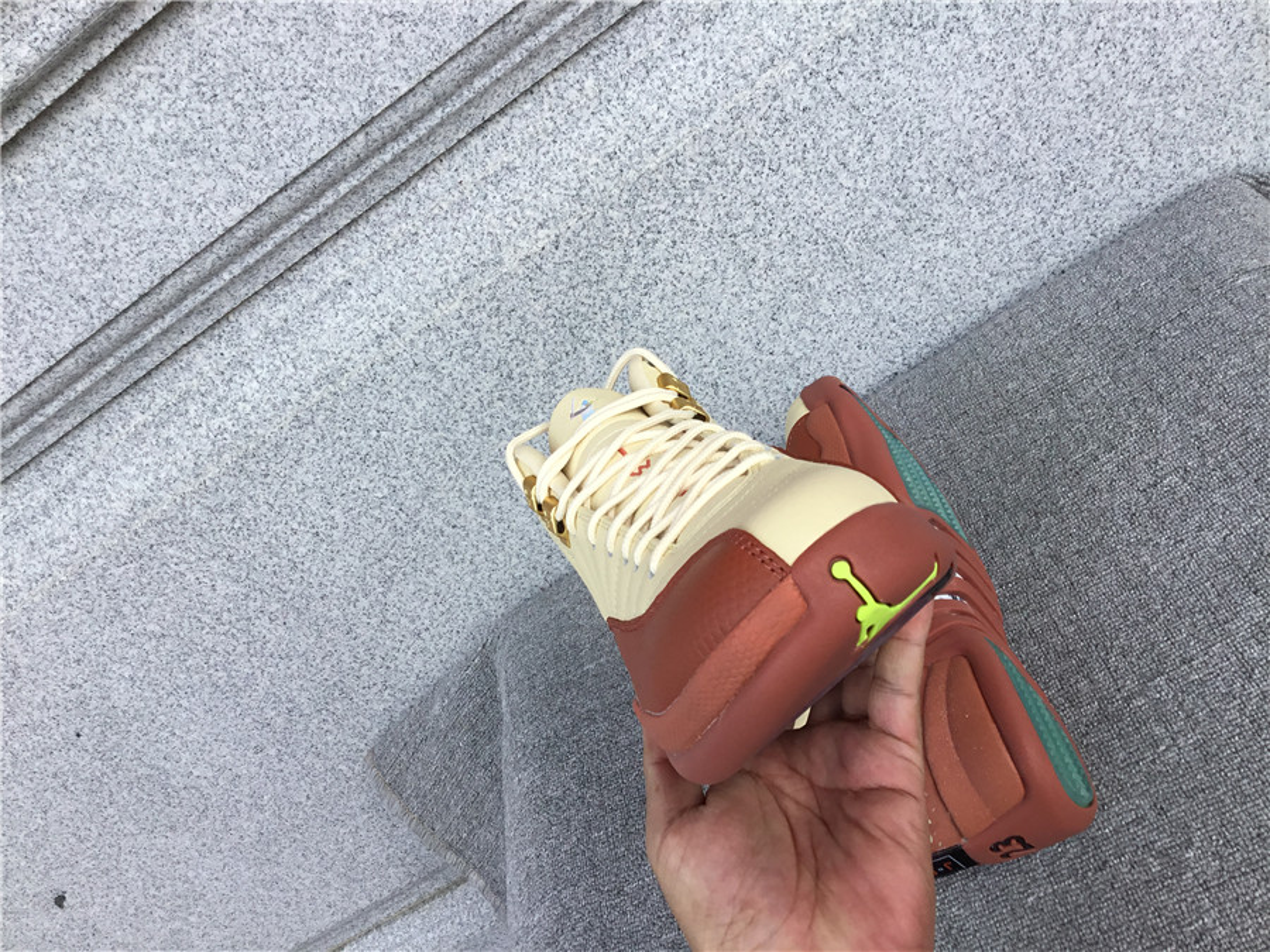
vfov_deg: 45.4
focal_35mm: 31
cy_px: 476
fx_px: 1137
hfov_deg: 58.4
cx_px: 635
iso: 25
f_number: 2.4
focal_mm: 3.3
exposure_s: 1/375
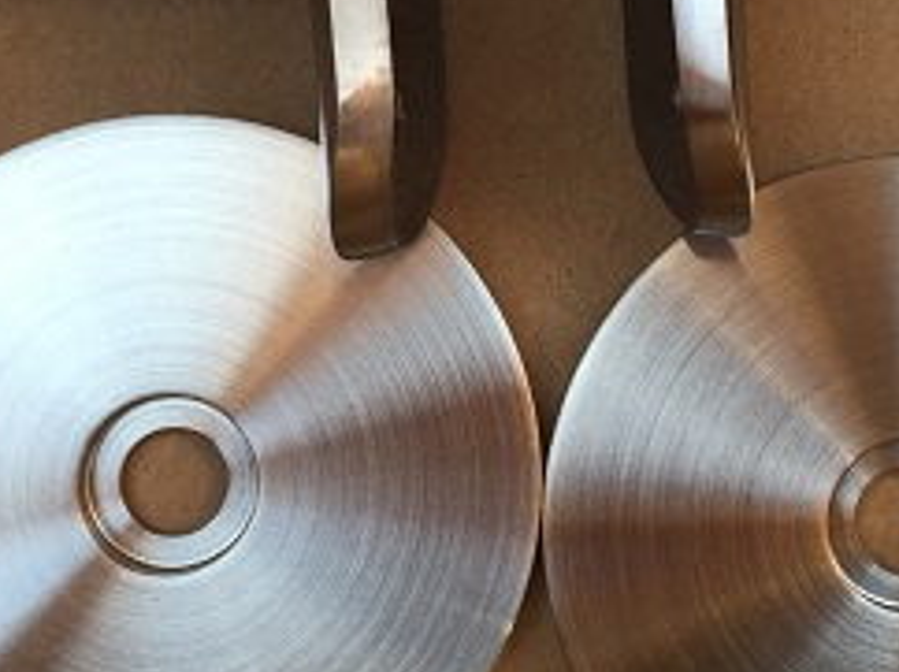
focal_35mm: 72
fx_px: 1868
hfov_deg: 27.0
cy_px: 182
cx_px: 531
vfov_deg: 20.3
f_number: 2.2
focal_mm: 4.15
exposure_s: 1/100
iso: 40
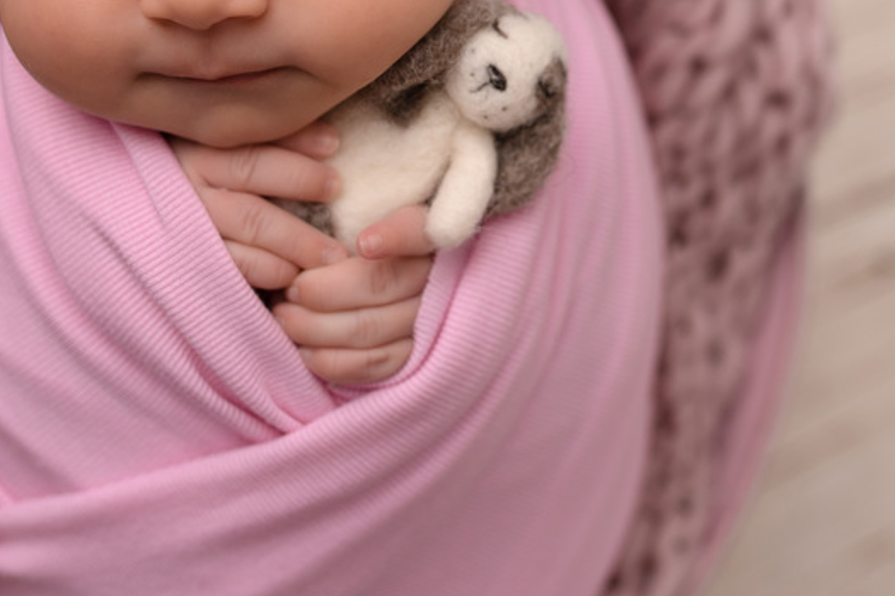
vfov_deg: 16.7
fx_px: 1989
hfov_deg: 25.2
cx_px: 605
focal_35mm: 80
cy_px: 18
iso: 125
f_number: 2.8
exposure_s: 1/200
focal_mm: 35
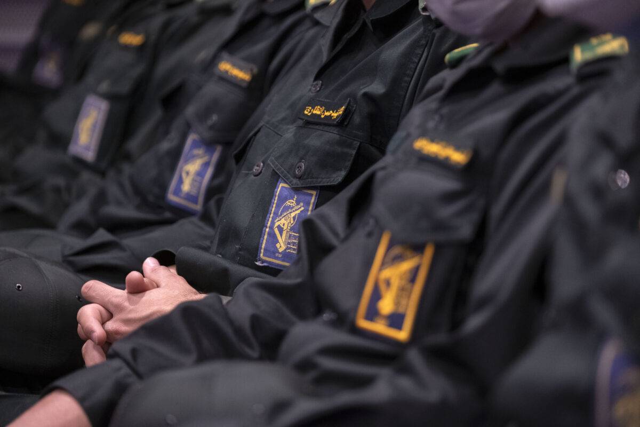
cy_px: 214
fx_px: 2951
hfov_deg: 12.4
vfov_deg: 8.3
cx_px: 320
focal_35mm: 166
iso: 1600
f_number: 2.8
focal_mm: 110.6
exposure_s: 1/40
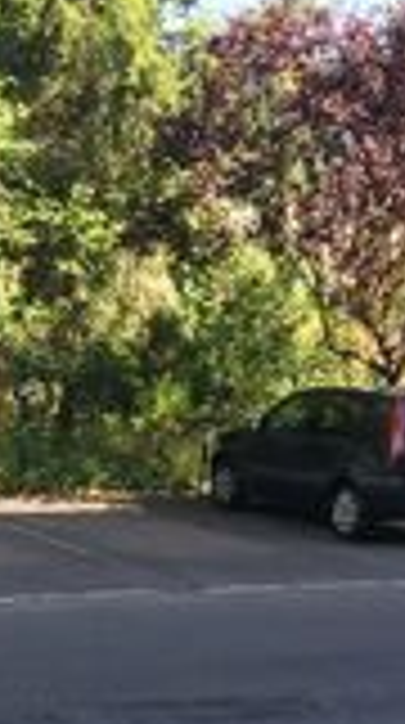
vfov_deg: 24.1
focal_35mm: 84
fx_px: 1611
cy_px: 744
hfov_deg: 14.0
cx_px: -58
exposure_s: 1/153
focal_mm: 4.15
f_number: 2.2
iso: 32
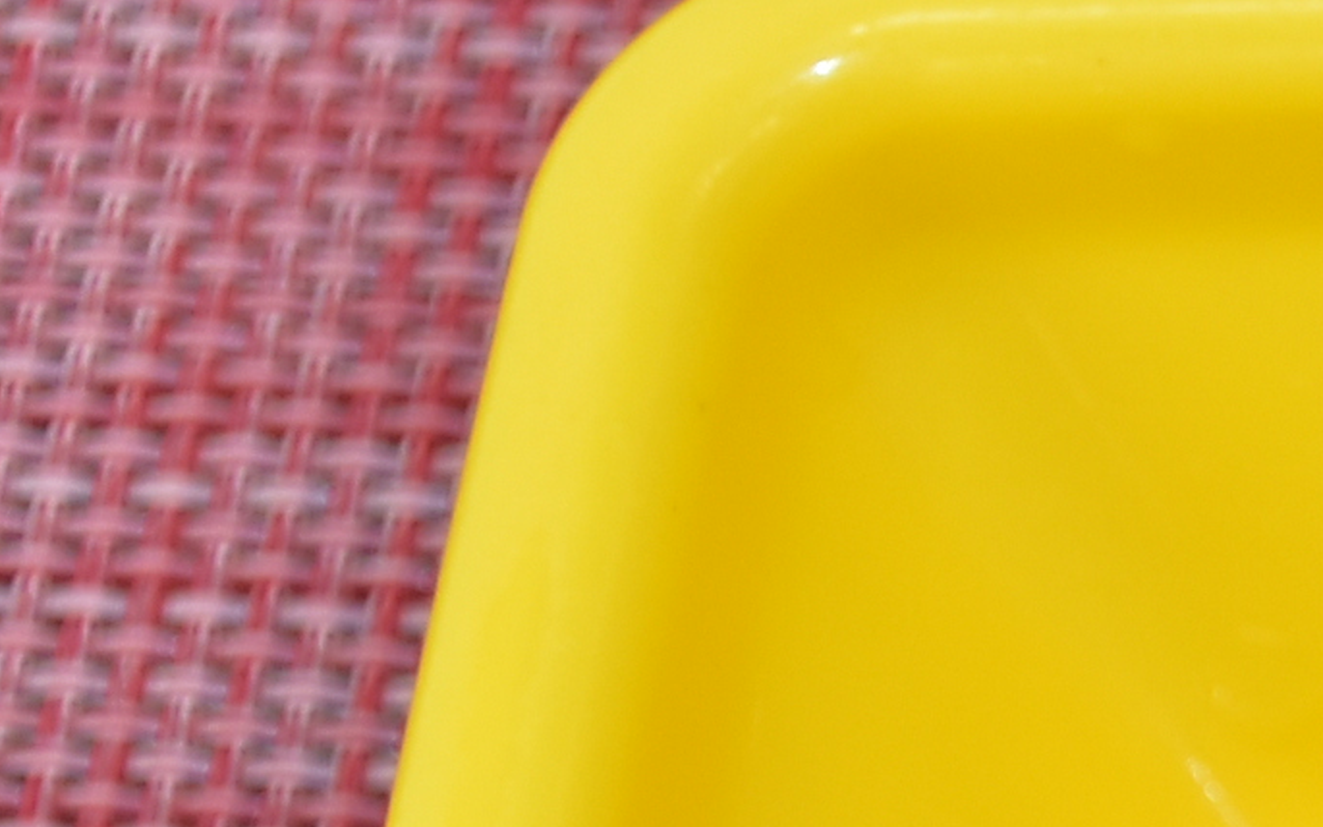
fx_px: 12042
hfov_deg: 6.1
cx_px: 2876
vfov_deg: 3.9
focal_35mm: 334
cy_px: 877
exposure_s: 1/60
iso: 400
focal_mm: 50
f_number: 5
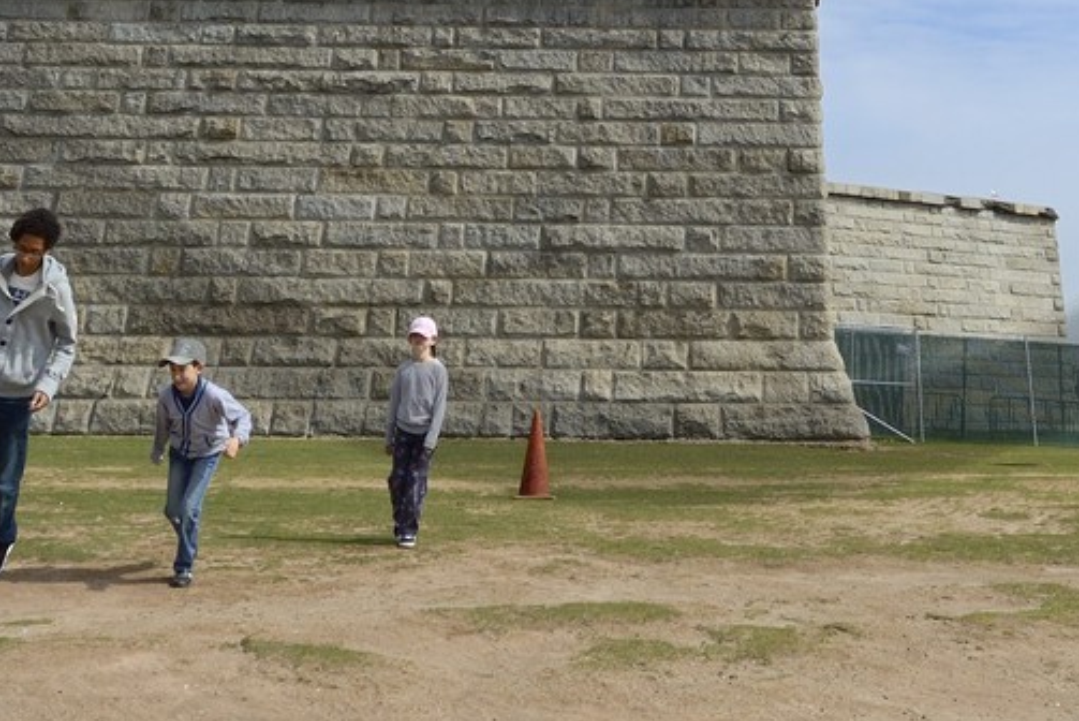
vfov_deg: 20.9
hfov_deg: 36.6
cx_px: 682
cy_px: -386
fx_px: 1619
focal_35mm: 54
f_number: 14
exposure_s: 1/320
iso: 200
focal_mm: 17
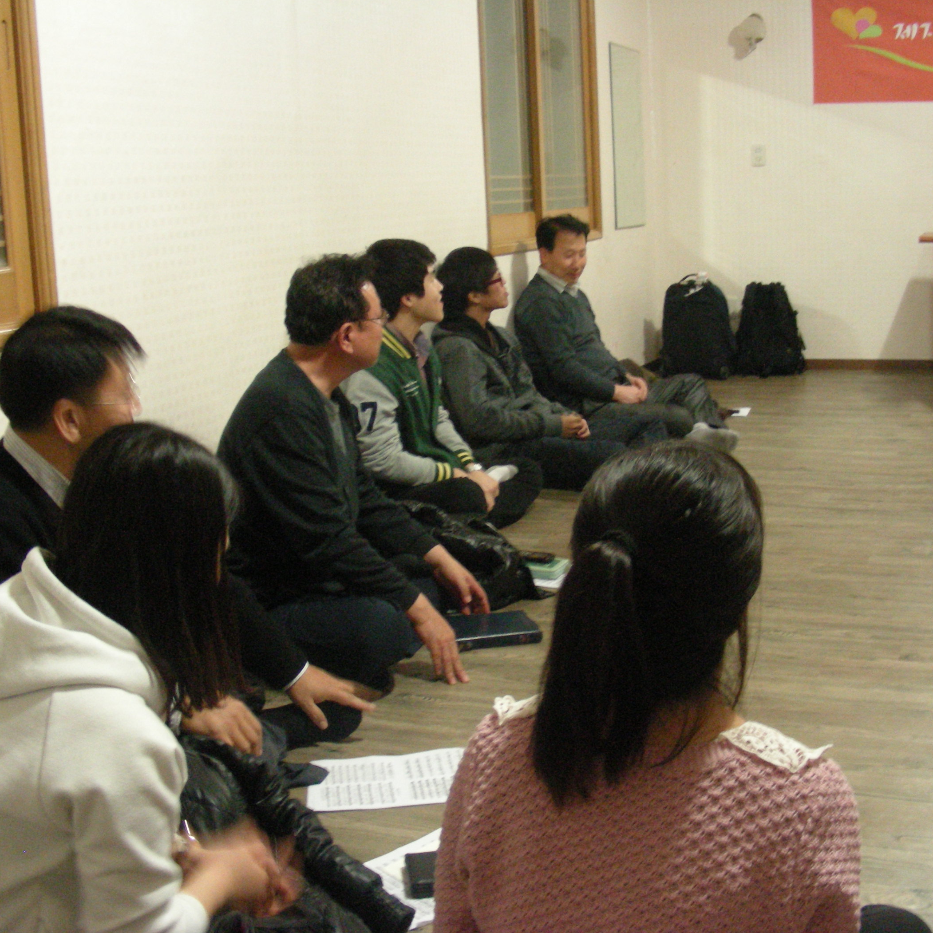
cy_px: 466
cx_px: 529
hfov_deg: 37.5
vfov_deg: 37.6
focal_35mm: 45
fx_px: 1372
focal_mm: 6.3
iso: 442
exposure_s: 1/8
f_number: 3.5
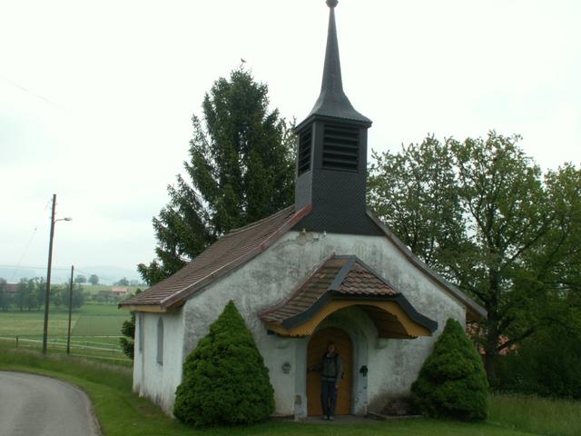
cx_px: 290
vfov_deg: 40.7
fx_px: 587
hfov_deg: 52.6
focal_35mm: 35
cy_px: 218
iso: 50
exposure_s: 1/80
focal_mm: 5.86
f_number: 8
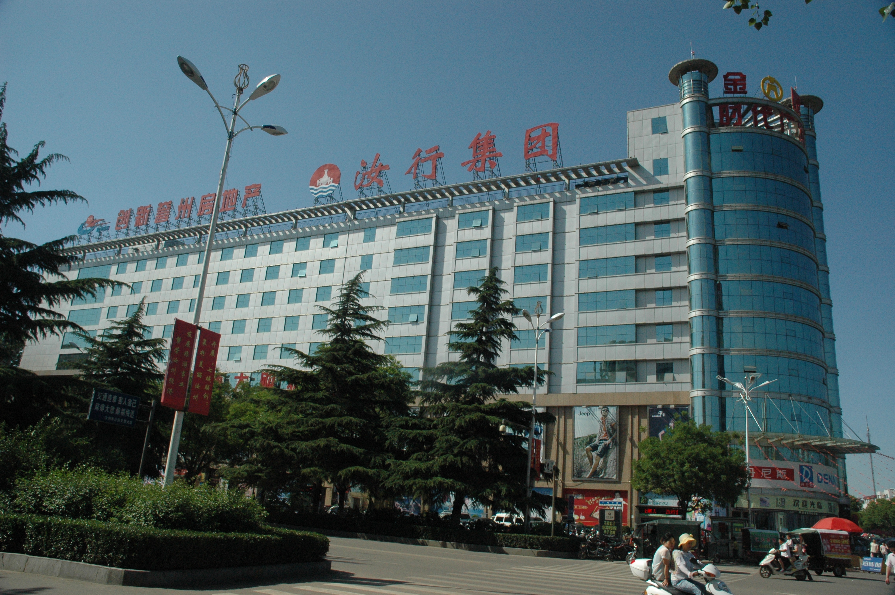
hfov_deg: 67.4
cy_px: 298
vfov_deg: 47.8
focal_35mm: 27
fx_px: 671
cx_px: 448
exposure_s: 1/800
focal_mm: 18
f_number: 14
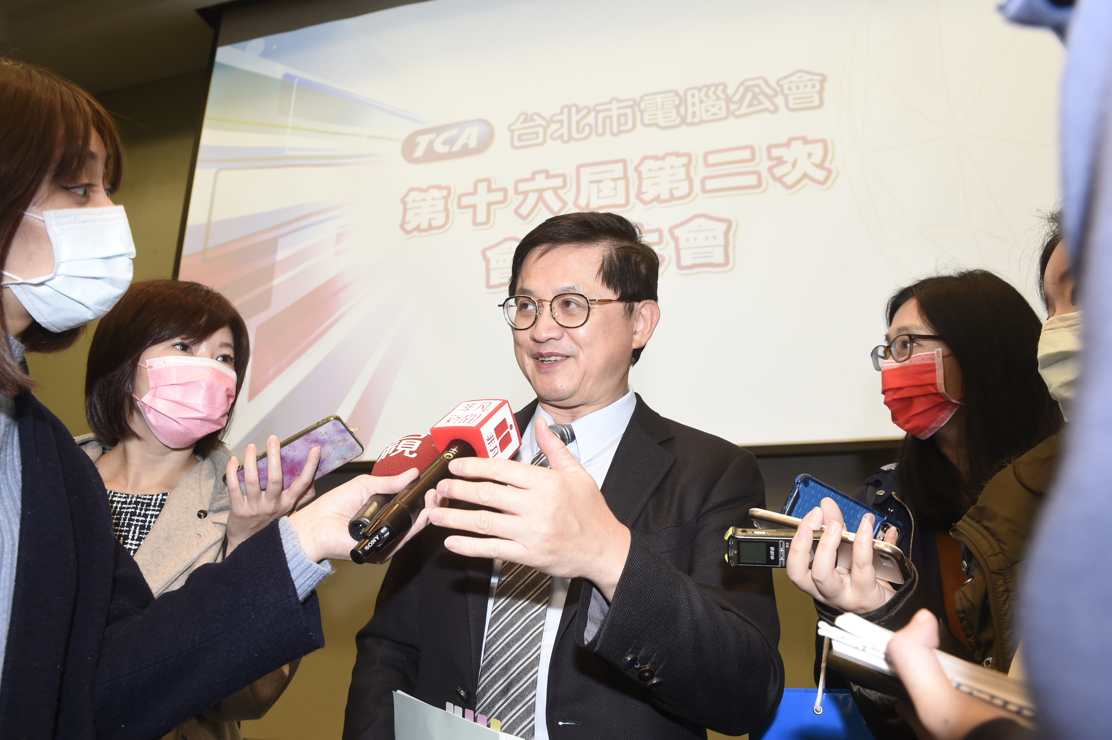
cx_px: 556
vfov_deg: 53.1
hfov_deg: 73.8
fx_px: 741
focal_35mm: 24
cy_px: 370
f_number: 6.3
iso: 1000
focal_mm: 24
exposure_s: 1/80
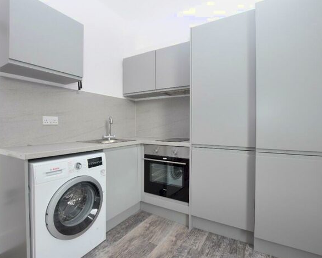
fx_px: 162
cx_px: 165
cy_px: 129
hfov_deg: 89.6
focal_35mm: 17
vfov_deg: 77.0
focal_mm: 10
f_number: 5
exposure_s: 1/15
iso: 280
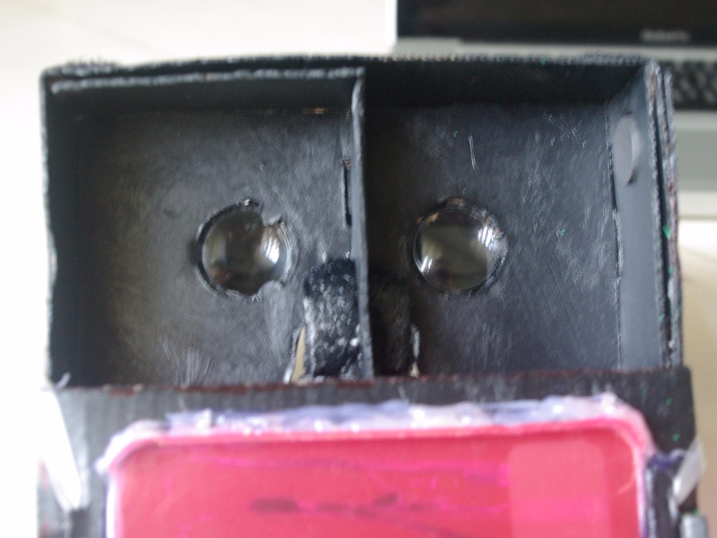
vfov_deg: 27.5
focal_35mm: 53
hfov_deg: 36.1
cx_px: 391
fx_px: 1098
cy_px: 269
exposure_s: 1/1.43
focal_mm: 32.5
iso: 800
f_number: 5.6
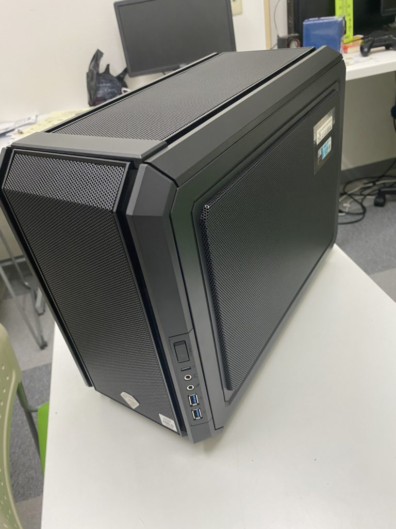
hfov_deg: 53.1
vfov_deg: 67.3
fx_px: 397
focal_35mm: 26
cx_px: 198
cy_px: 264
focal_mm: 4.25
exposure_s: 1/60
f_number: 1.8
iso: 125
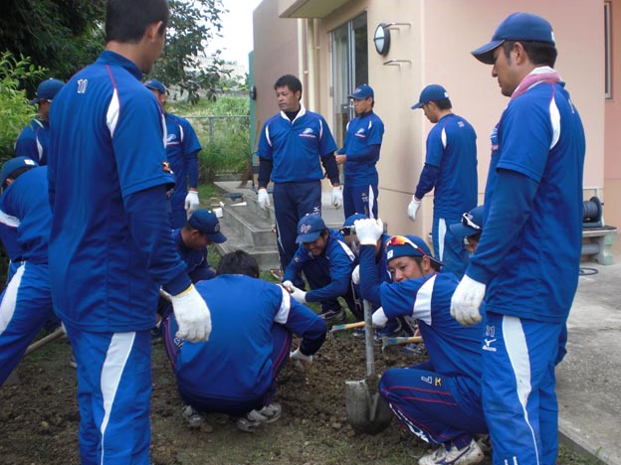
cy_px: 233
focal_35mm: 39
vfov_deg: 36.8
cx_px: 310
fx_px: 700
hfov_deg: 47.9
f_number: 3.1
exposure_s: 1/125
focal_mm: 6.3
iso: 64
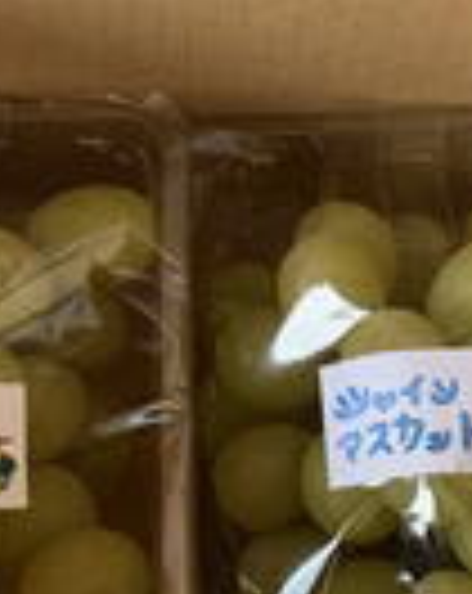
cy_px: 198
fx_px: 1349
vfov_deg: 24.7
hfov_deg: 19.8
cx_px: 144
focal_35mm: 77
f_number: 1.8
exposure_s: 1/60
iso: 250
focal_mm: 4.25
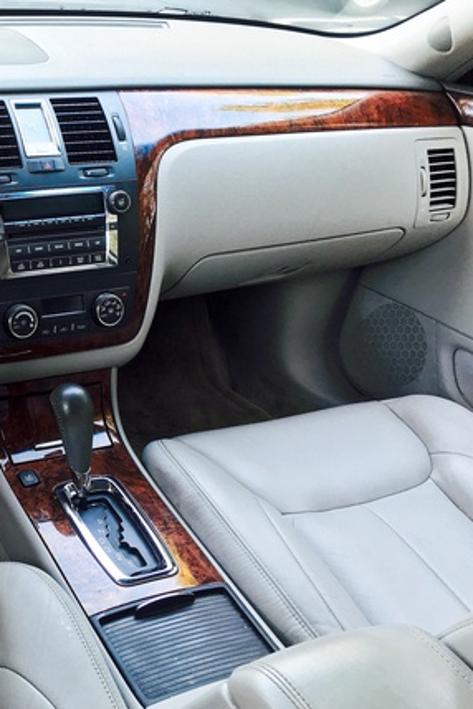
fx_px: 887
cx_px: -35
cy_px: 357
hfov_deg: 27.6
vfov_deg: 43.6
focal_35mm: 45
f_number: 2.2
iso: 40
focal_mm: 4.15
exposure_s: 1/30
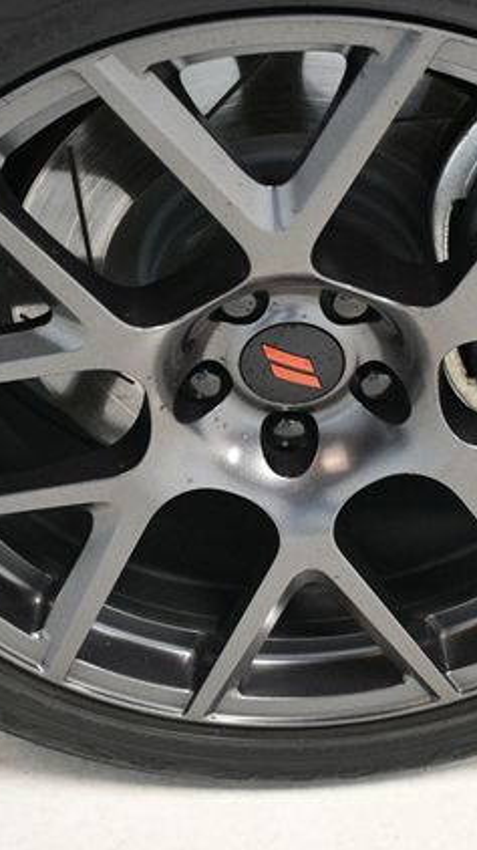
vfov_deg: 26.2
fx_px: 1824
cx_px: 290
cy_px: 427
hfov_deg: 14.9
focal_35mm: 81
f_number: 4.2
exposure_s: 1/60
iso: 3200
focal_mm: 34
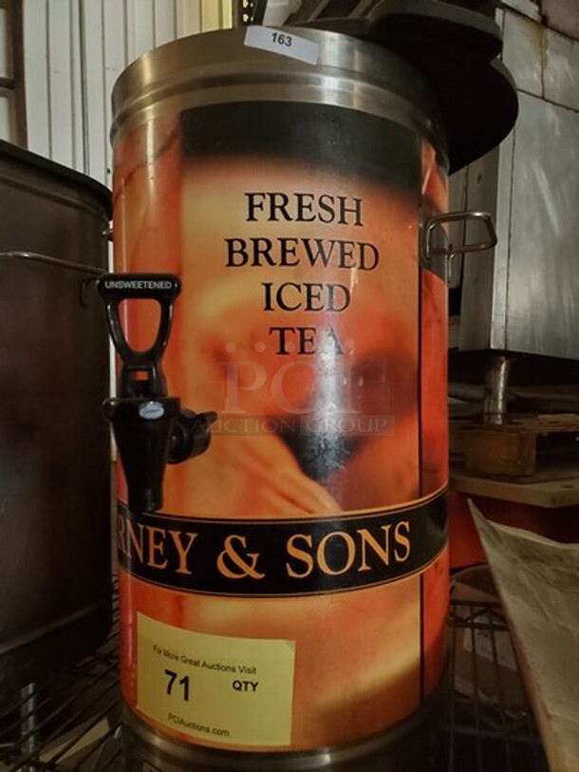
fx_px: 580
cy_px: 386
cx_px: 290
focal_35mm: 26
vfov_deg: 67.3
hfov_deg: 53.1
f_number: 2.4
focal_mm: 4.3
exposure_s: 1/50
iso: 500
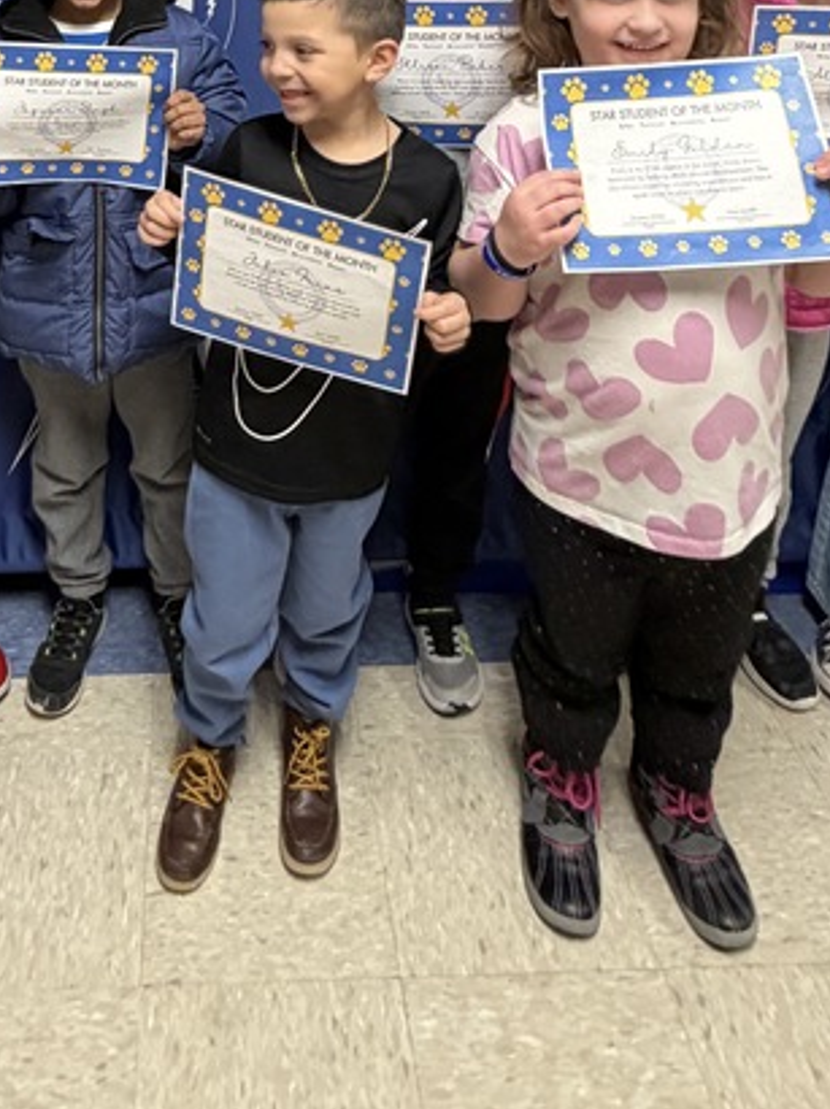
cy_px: -60
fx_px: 1120
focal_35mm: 35
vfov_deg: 43.2
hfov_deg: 39.5
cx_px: 200
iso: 400
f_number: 2.2
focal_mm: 2.22
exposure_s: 1/59
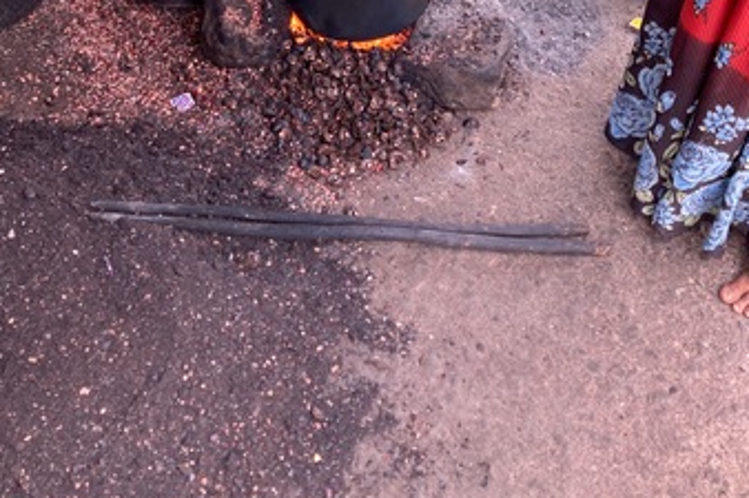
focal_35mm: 46
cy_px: -54
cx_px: 330
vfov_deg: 26.8
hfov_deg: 42.7
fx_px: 957
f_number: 1.8
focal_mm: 3.99
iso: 25
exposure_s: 1/121
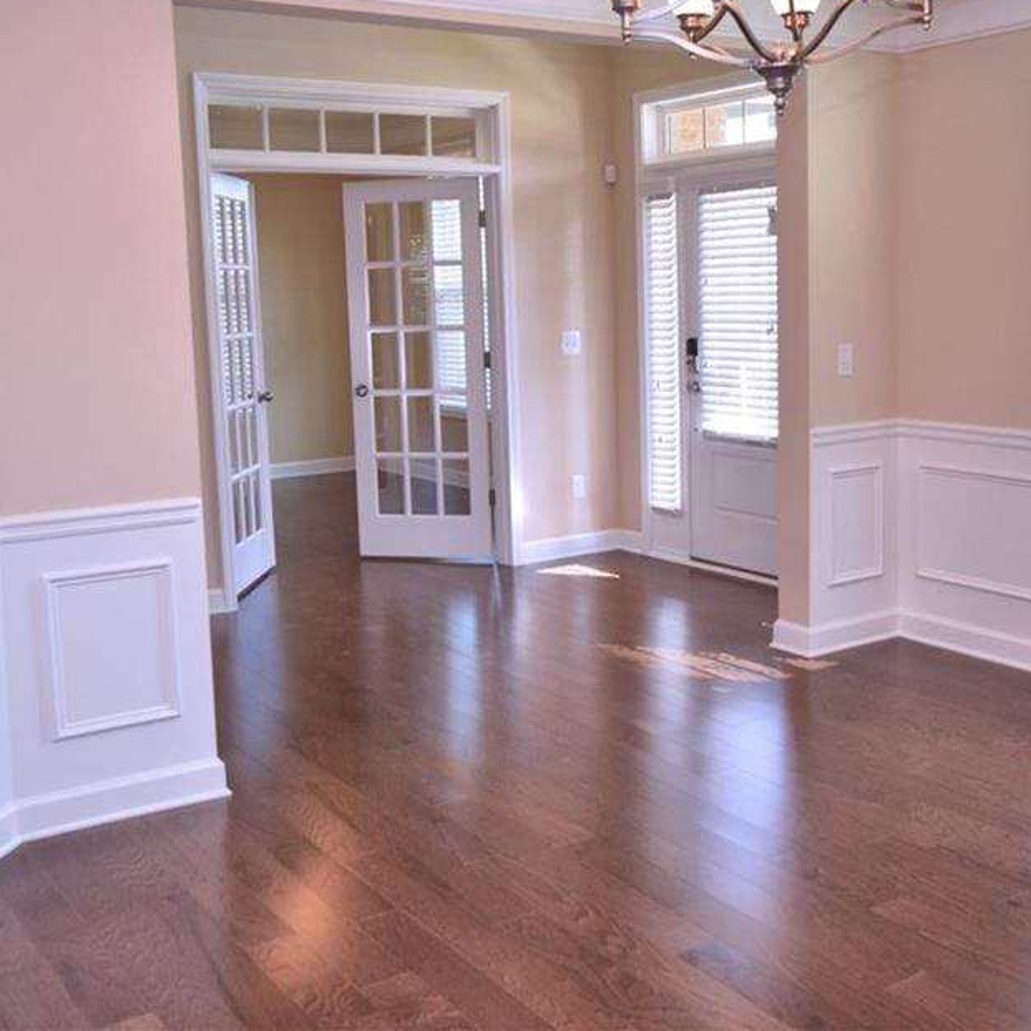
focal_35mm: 42
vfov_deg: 40.0
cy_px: 467
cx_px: 581
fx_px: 1415
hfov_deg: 40.0
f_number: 5.6
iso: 800
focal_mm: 20
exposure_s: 1/125
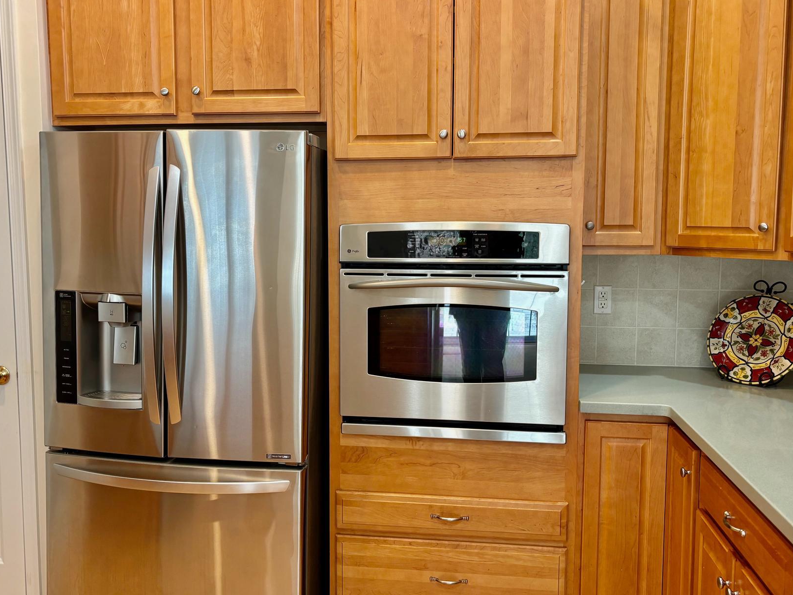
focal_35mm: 33
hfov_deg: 55.3
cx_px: 372
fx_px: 756
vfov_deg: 42.9
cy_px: 297
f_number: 1.6
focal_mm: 5.96
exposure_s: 1/60
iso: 100
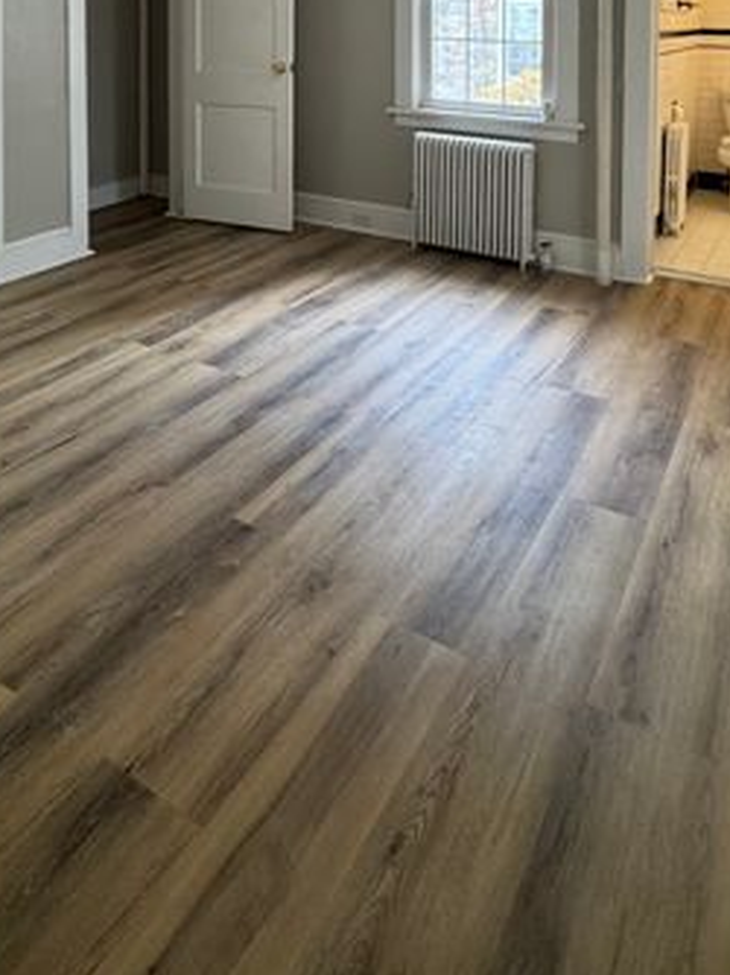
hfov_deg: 49.7
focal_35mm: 28
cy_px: 22
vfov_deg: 52.0
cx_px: 362
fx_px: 788
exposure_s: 1/120
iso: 250
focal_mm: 2.22
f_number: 2.2
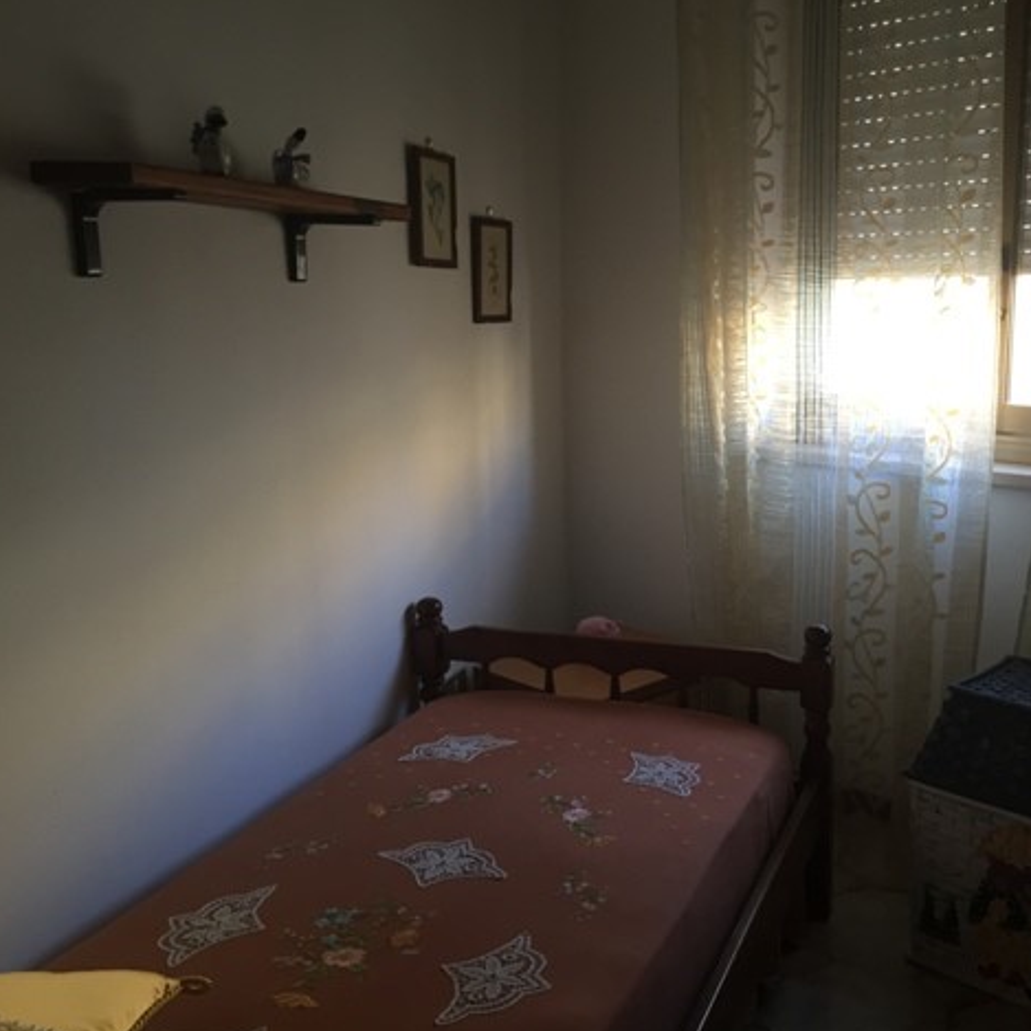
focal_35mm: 35
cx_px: 679
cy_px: 514
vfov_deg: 47.2
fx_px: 1179
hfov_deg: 46.5
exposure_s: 1/30
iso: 64
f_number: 2.2
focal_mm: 4.15
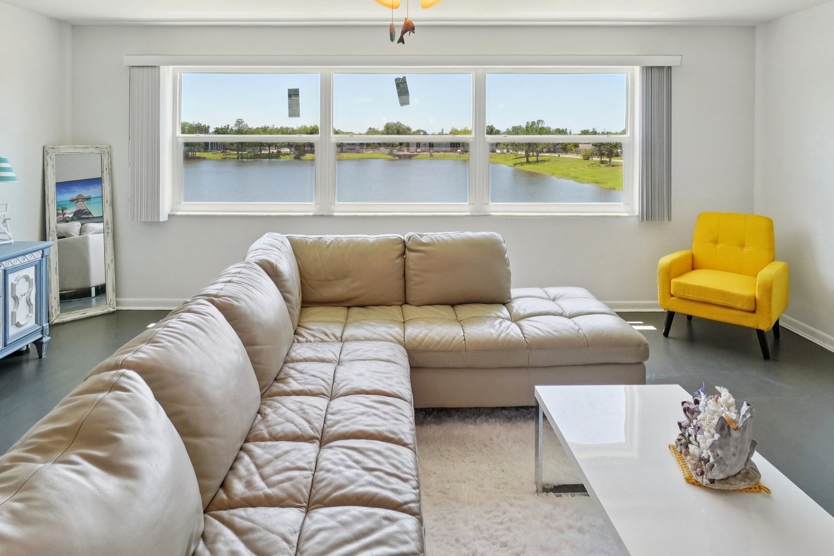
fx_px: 510
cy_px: 155
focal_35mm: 22
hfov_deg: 78.4
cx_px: 384
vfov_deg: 55.1
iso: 100
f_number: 8
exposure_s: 1/45
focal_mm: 10
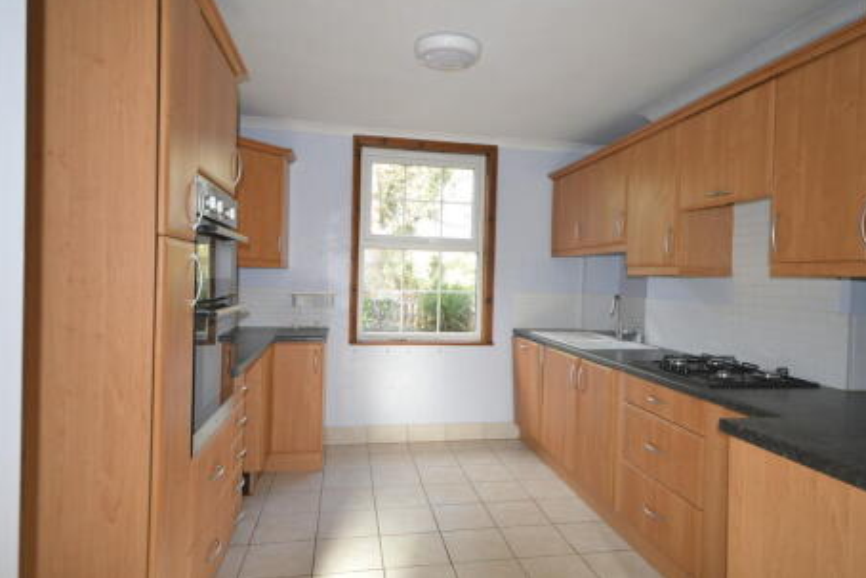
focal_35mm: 22
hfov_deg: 78.6
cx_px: 441
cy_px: 279
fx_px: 529
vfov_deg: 57.2
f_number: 4.8
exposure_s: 1/60
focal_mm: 14
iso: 450
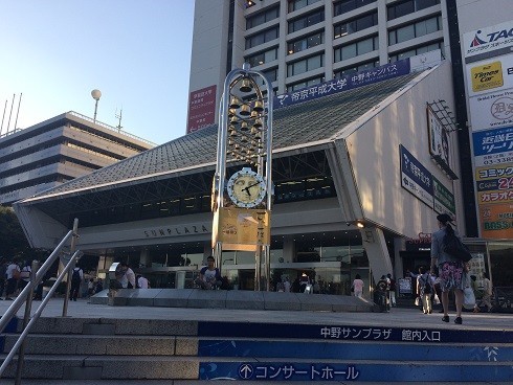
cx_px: 256
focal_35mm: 29
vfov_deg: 48.3
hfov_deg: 61.6
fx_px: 430
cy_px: 192
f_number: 2.2
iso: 32
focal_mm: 4.15
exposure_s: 1/1001
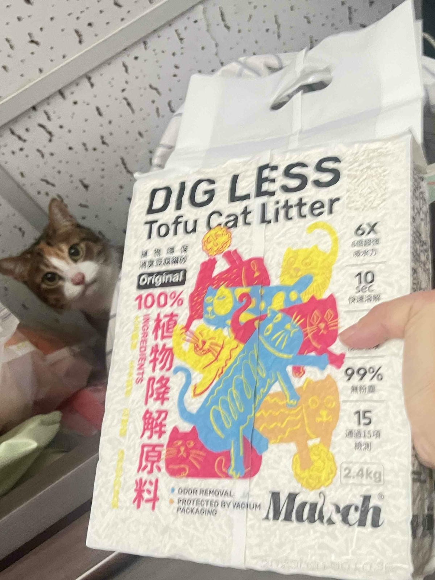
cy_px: 290
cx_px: 218
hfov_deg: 53.1
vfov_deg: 67.3
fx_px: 435
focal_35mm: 26
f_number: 1.5
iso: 640
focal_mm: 5.7
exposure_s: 1/33
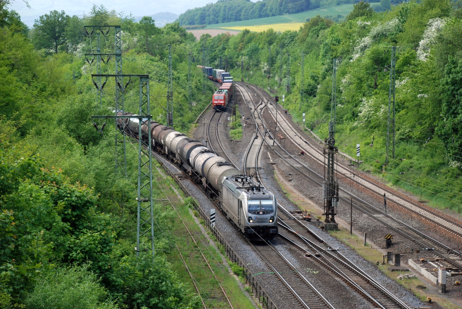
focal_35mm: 105
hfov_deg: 19.4
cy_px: 154
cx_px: 231
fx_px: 1349
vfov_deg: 13.1
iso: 320
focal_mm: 70
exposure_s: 1/400
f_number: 5.6
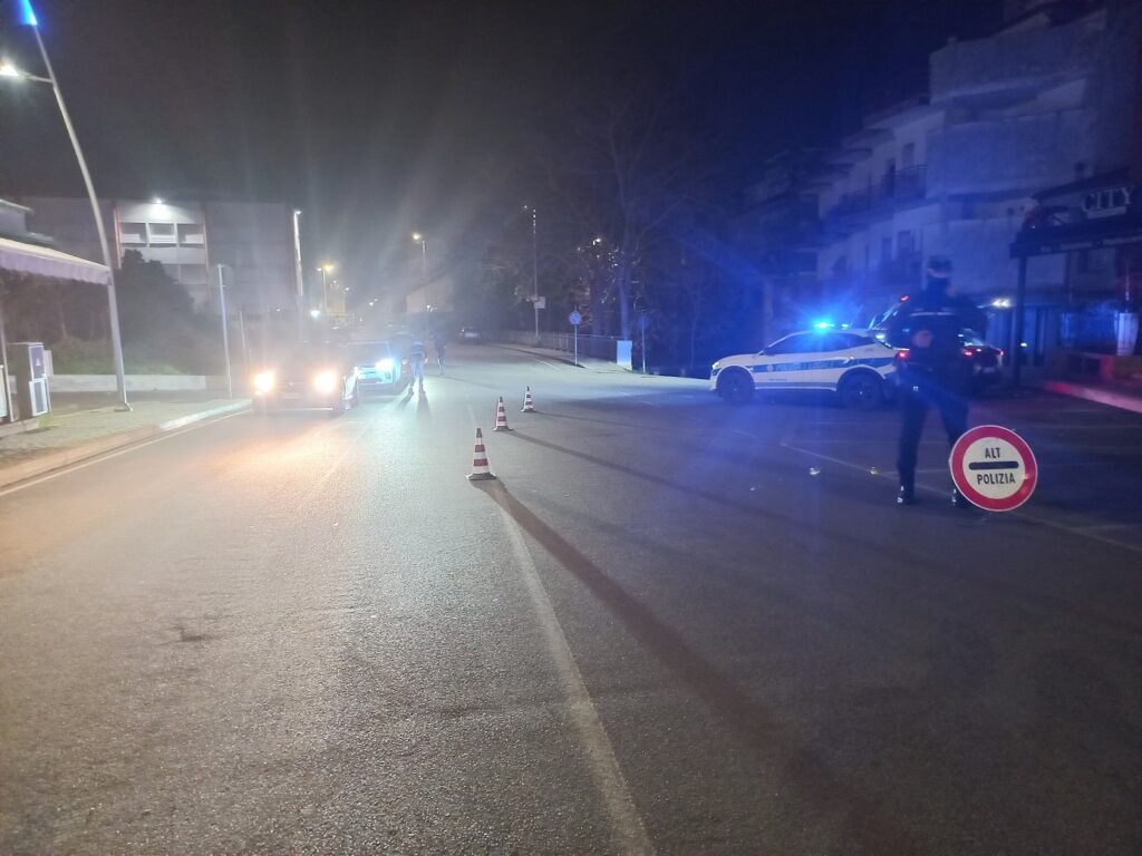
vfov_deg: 54.9
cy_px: 428
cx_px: 571
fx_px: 825
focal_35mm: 25
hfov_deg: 69.4
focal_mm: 4.6
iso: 1600
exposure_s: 1/10
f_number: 1.8
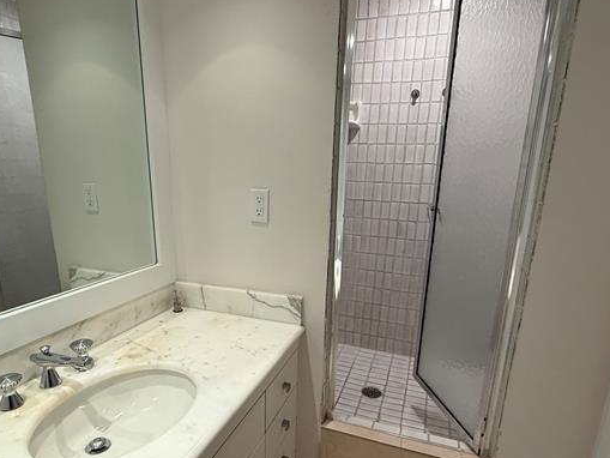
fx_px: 388
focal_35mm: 22
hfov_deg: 76.3
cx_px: 294
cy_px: 267
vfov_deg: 60.7
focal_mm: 2.22
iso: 160
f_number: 2.2
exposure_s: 1/120
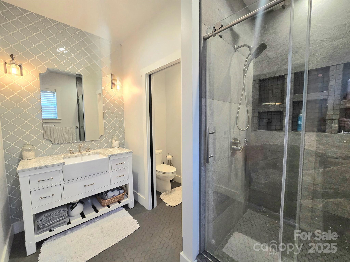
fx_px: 131
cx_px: 175
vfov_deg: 89.9
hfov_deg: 106.2
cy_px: 131
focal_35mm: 13
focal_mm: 2.2
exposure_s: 1/60.2
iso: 250
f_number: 2.2
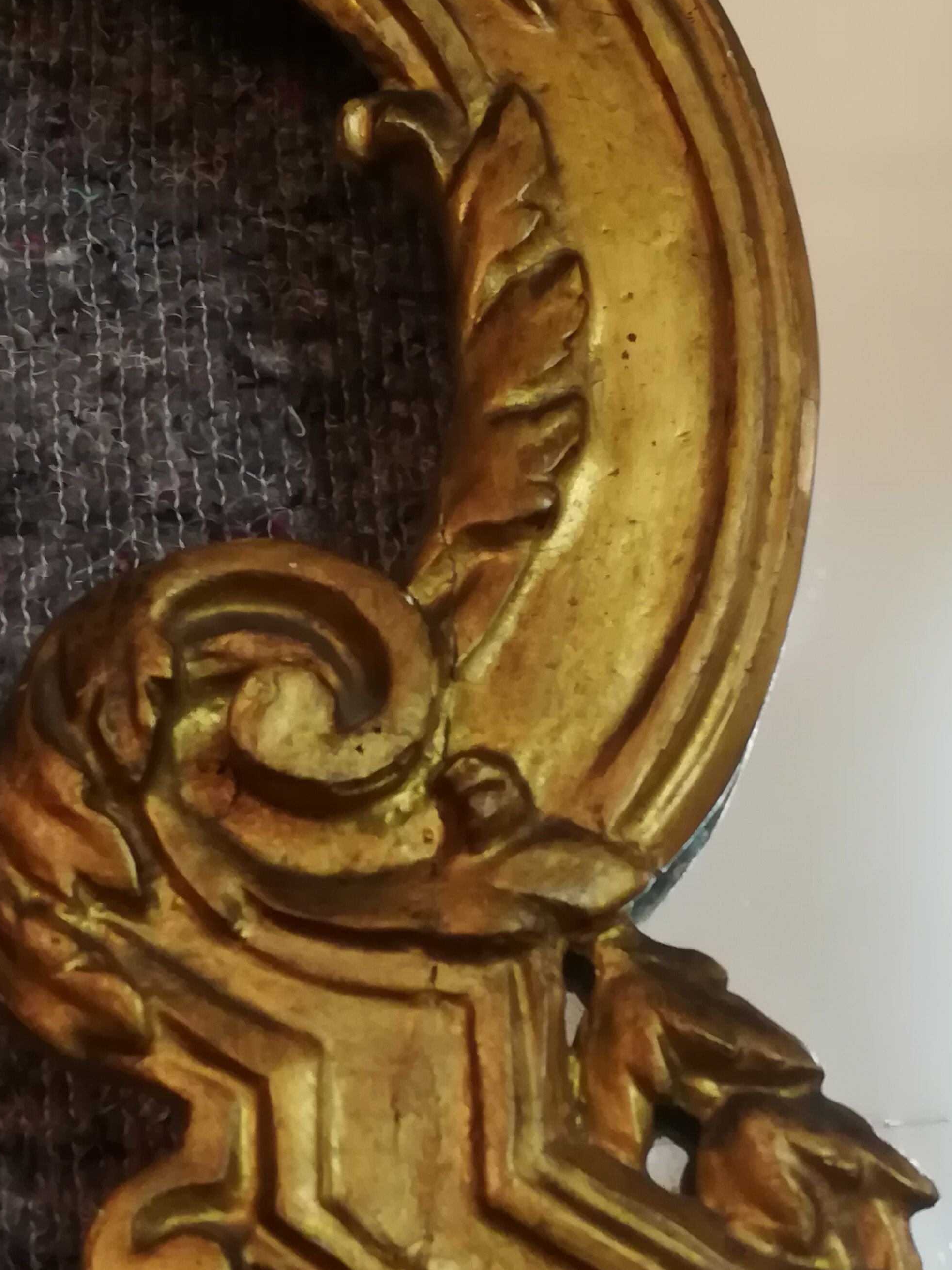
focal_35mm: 59
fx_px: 2164
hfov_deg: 24.7
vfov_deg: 32.6
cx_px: 361
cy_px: 732
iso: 320
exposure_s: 1/33.3
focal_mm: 3.83
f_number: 2.2
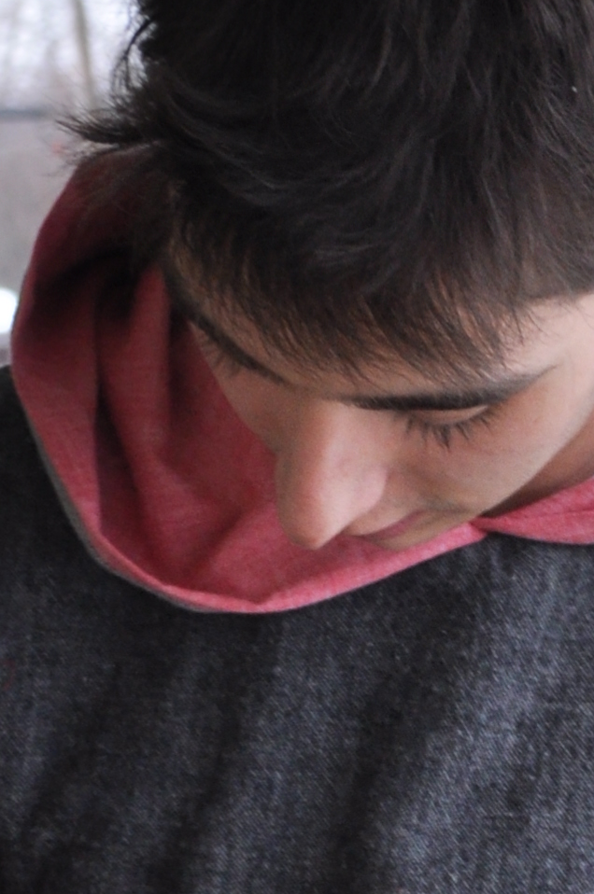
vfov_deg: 10.5
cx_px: 508
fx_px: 4666
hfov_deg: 7.3
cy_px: 1453
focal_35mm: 188
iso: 400
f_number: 6.3
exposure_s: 1/60
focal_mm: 28
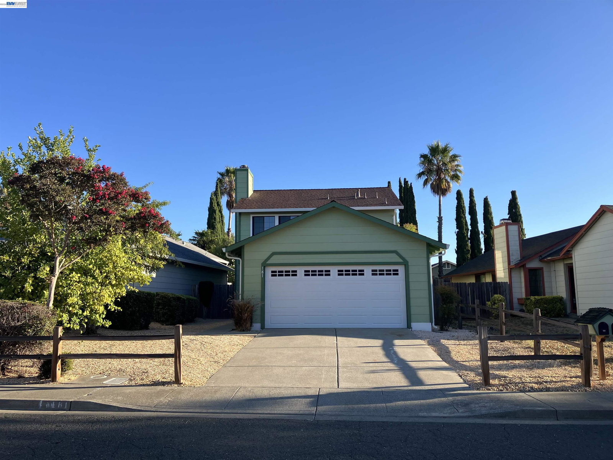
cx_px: 306
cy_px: 230
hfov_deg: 63.4
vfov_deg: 49.7
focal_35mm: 28
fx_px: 496
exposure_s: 1/991
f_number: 1.8
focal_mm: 3.99
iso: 32
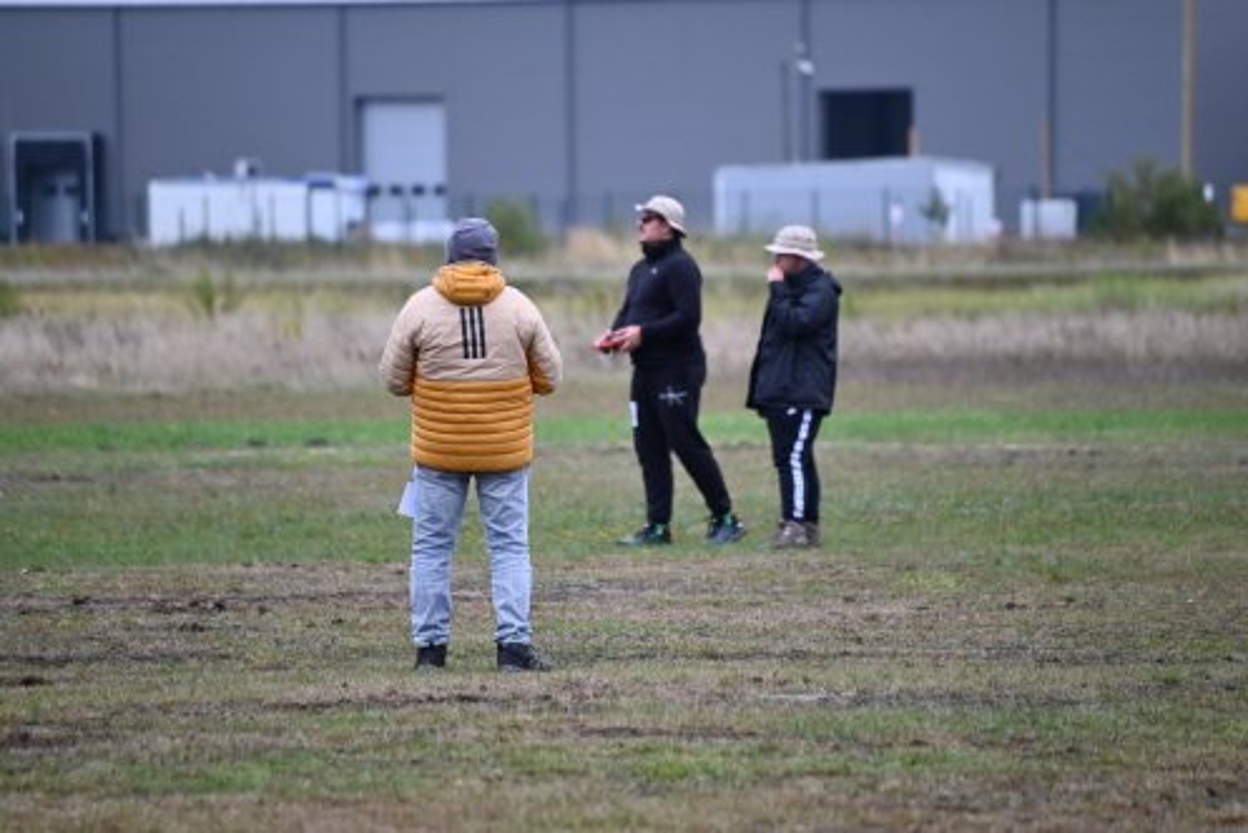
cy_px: 416
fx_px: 13874
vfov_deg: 3.4
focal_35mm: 400
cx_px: 624
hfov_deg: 5.2
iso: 1250
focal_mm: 400
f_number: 6.3
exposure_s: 1/1000
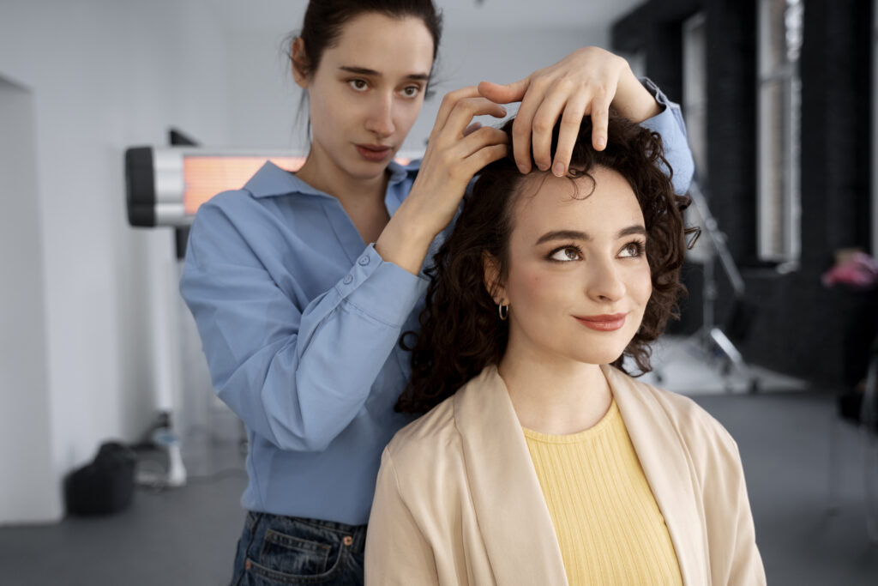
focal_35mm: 39
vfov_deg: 34.2
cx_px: 439
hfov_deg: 49.5
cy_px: 293
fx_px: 951
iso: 320
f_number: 3.5
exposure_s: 1/160
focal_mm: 39
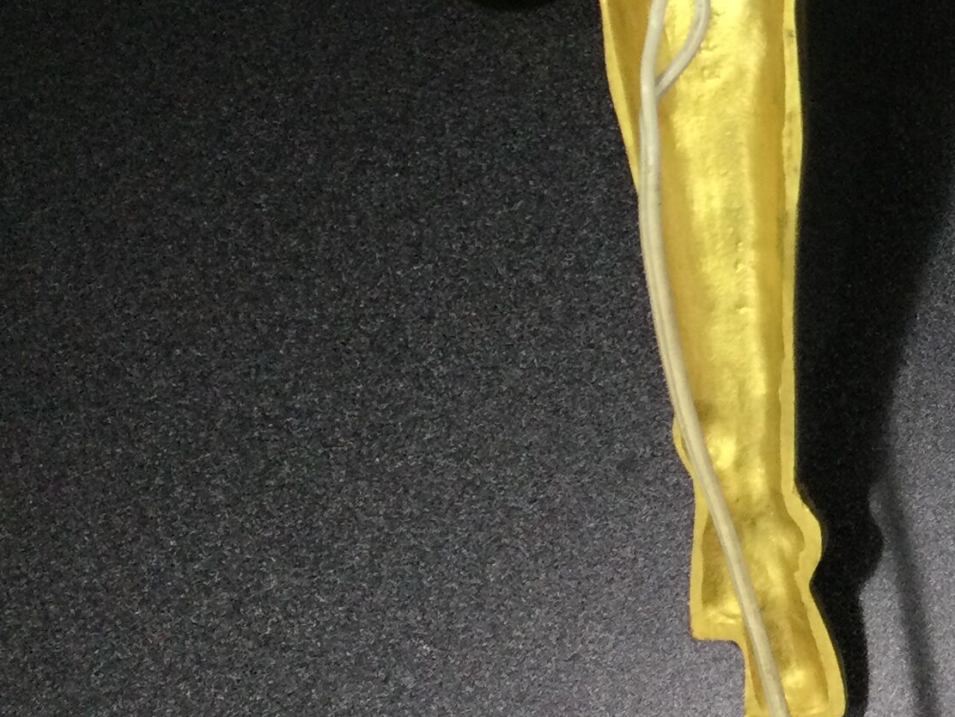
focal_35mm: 91
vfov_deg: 15.9
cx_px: 1394
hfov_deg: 19.1
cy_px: -24
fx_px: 2511
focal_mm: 3.3
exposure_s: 1/33
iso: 50
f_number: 2.4
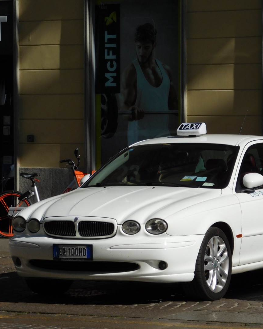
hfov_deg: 10.3
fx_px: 1460
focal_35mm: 150
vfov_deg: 12.9
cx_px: 168
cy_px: 164
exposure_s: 1/400
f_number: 9.6
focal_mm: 20.3
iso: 125
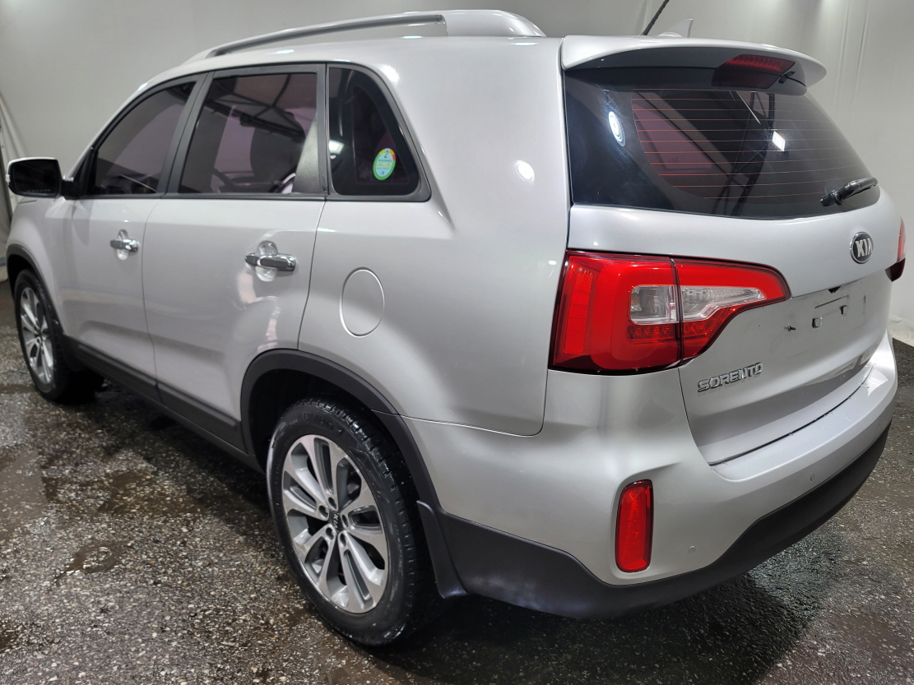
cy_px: 345
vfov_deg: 51.3
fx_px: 713
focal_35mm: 27
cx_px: 441
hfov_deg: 65.3
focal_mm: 7
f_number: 1.8
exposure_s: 1/120
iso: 40
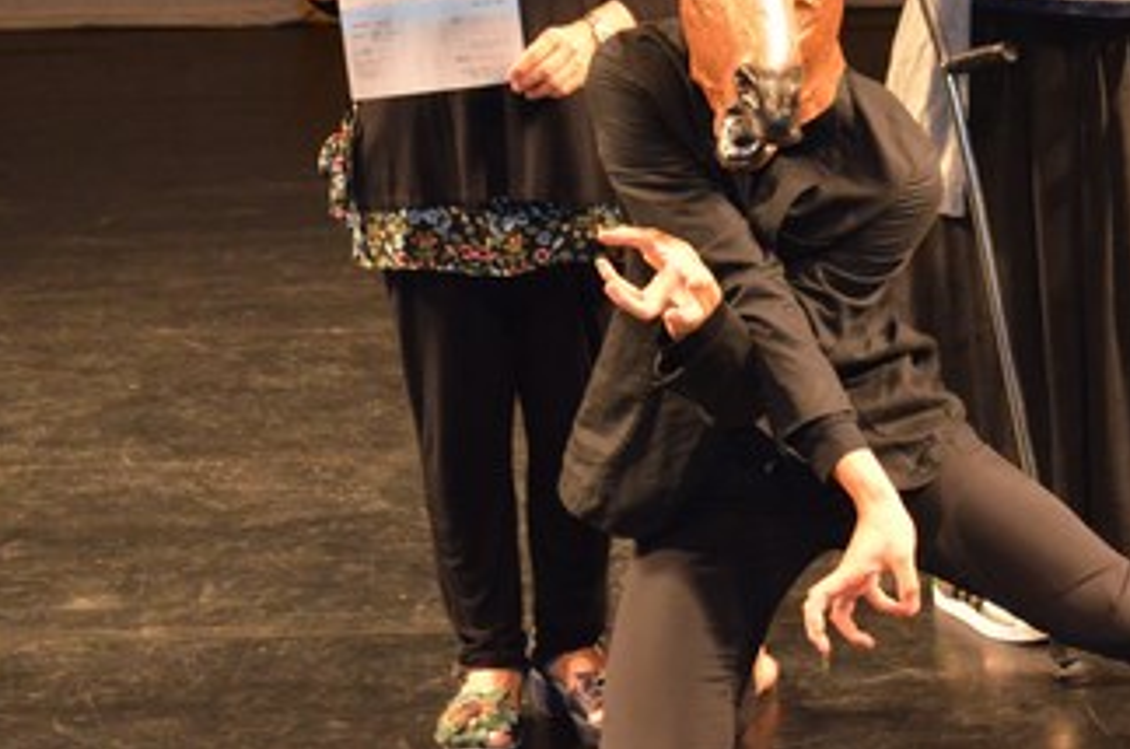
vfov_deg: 12.6
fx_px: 3352
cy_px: 21
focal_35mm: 107
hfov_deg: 18.7
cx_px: 1081
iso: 2200
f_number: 5
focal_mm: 36
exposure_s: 1/60
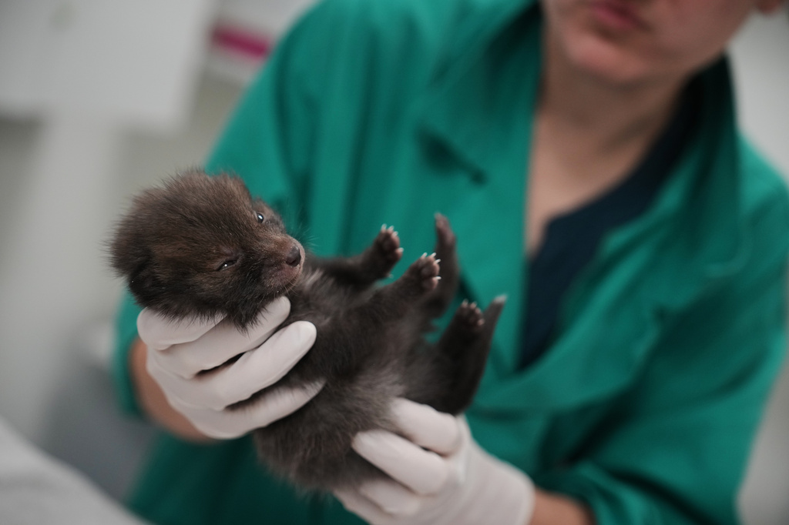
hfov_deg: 33.4
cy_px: 262
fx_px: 1315
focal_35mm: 60
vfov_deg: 22.6
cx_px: 394
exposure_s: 1/500
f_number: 2.8
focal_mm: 60
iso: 2000
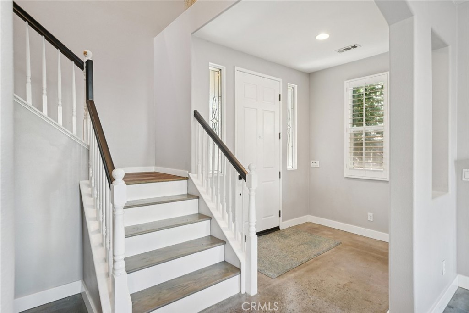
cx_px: 234
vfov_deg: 67.3
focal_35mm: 18
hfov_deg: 90.0
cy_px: 156
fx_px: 234
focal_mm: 18
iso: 400
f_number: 8
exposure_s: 1/10
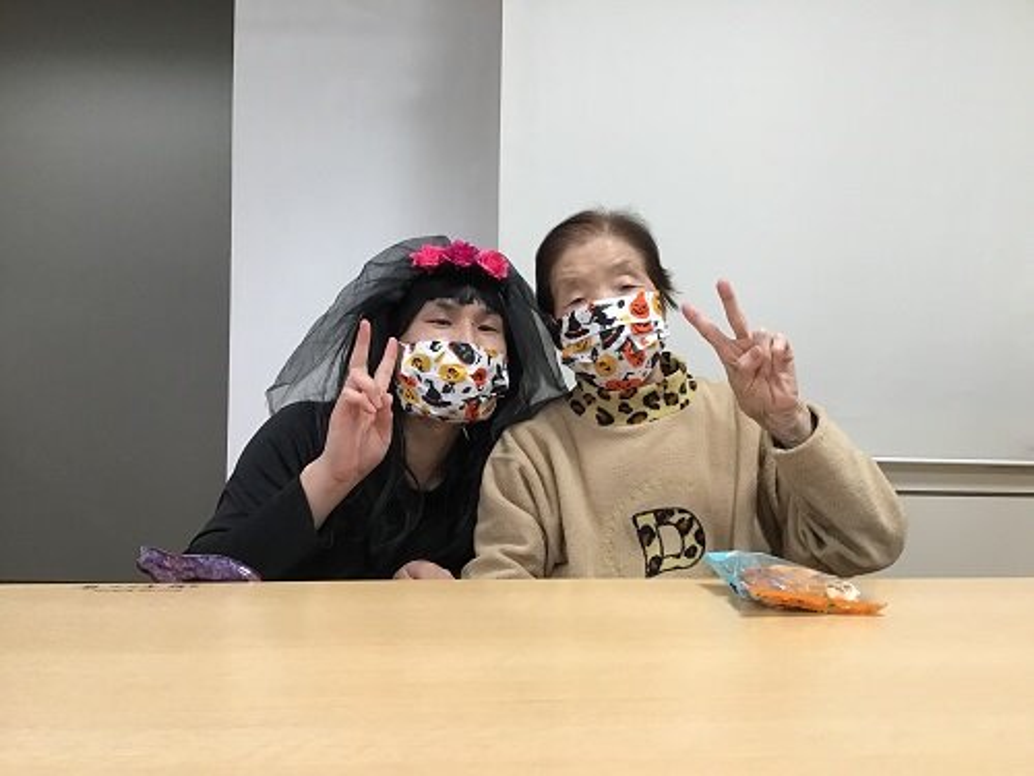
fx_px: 926
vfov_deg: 45.4
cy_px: 388
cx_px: 517
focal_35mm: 31
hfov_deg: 58.4
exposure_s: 1/30
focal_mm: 3.3
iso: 40
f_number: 2.4
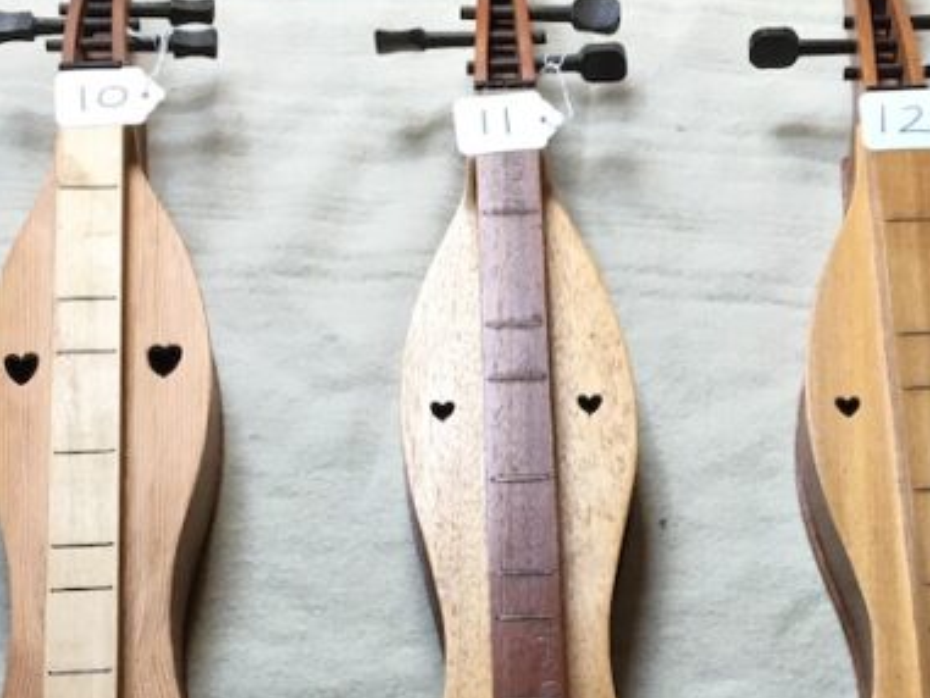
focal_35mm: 78
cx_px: 503
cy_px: 796
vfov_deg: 18.1
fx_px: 2096
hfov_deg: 25.0
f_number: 2.2
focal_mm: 4.15
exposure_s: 1/33
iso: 50
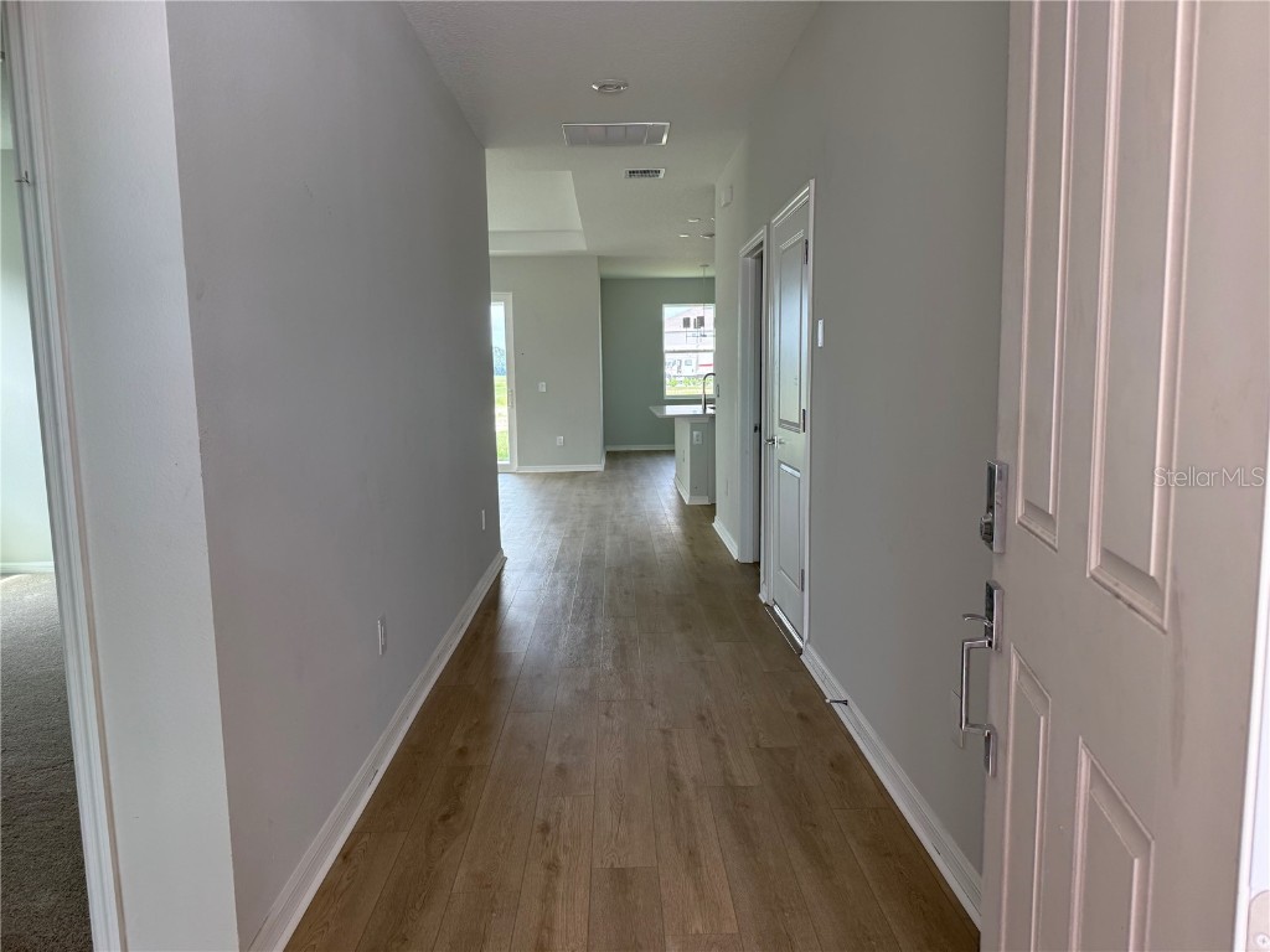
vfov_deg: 56.8
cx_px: 635
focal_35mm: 24
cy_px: 476
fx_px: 881
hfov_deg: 71.6
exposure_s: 1/232
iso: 125
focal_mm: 6.76
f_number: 1.78
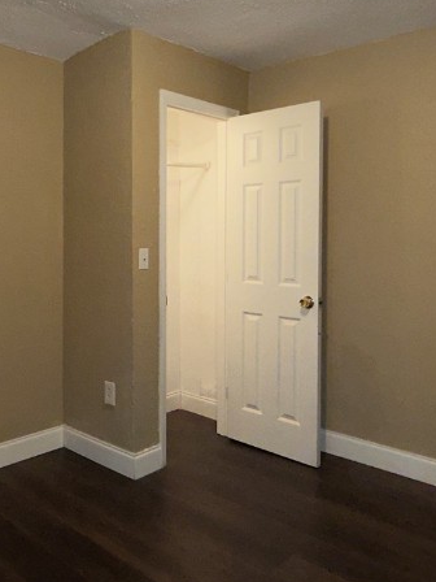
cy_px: 243
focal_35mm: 32
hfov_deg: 43.0
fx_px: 537
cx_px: 119
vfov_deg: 56.5
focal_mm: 2.22
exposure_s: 1/60
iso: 100
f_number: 2.2
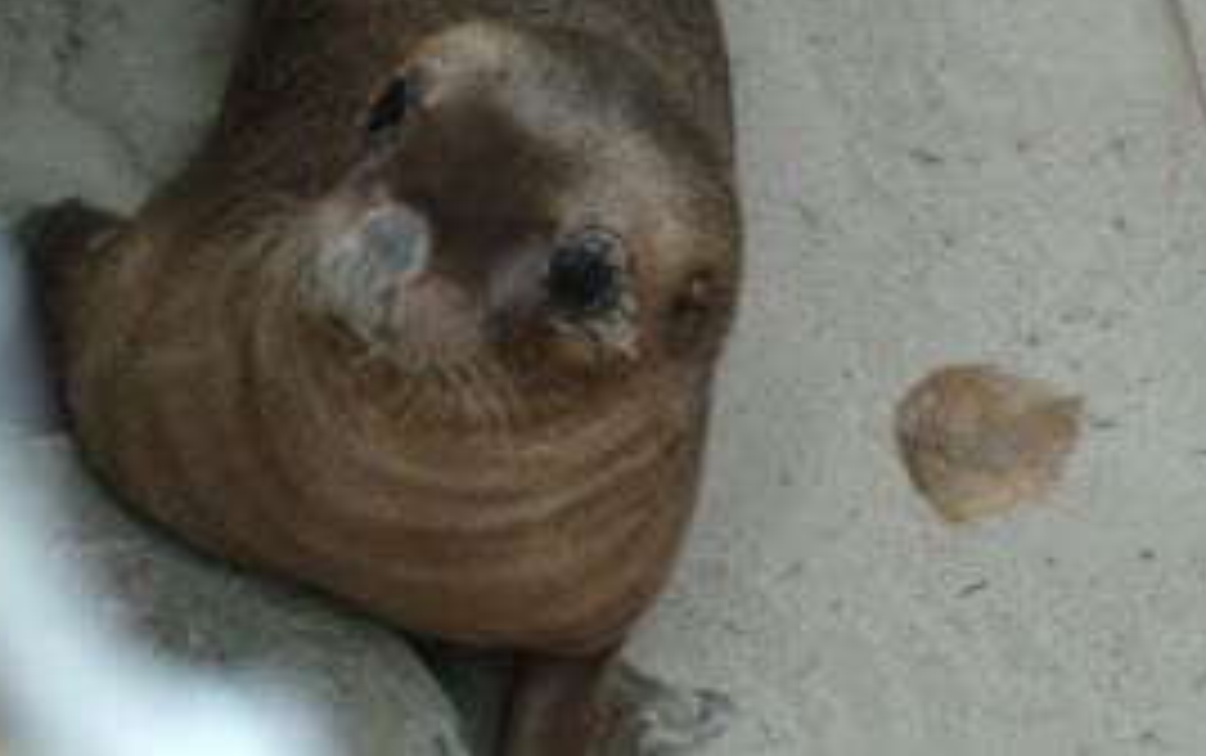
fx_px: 5296
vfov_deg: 8.1
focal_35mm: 161
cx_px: 684
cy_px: 119
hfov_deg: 13.0
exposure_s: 1/125
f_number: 5.6
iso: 1600
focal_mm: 66
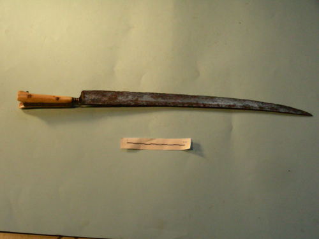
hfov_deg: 27.8
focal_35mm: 70
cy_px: 120
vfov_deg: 21.0
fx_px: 645
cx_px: 160
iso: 400
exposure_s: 1/375
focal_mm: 11.7
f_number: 4
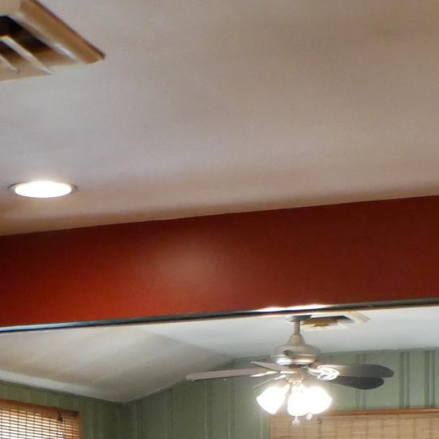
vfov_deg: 11.0
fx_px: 2224
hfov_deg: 11.3
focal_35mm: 155
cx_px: 154
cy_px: 603
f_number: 4.3
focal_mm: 23
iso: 3200
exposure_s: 1/30
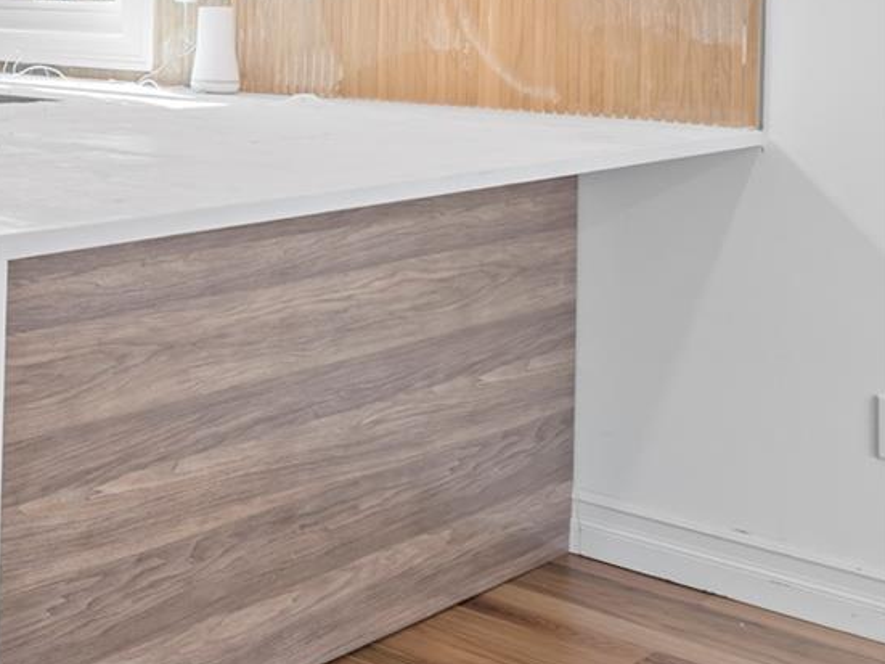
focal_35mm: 50
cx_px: -755
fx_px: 1278
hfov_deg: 21.5
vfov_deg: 27.1
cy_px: -31
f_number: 10
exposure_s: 1/4
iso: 200
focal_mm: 14
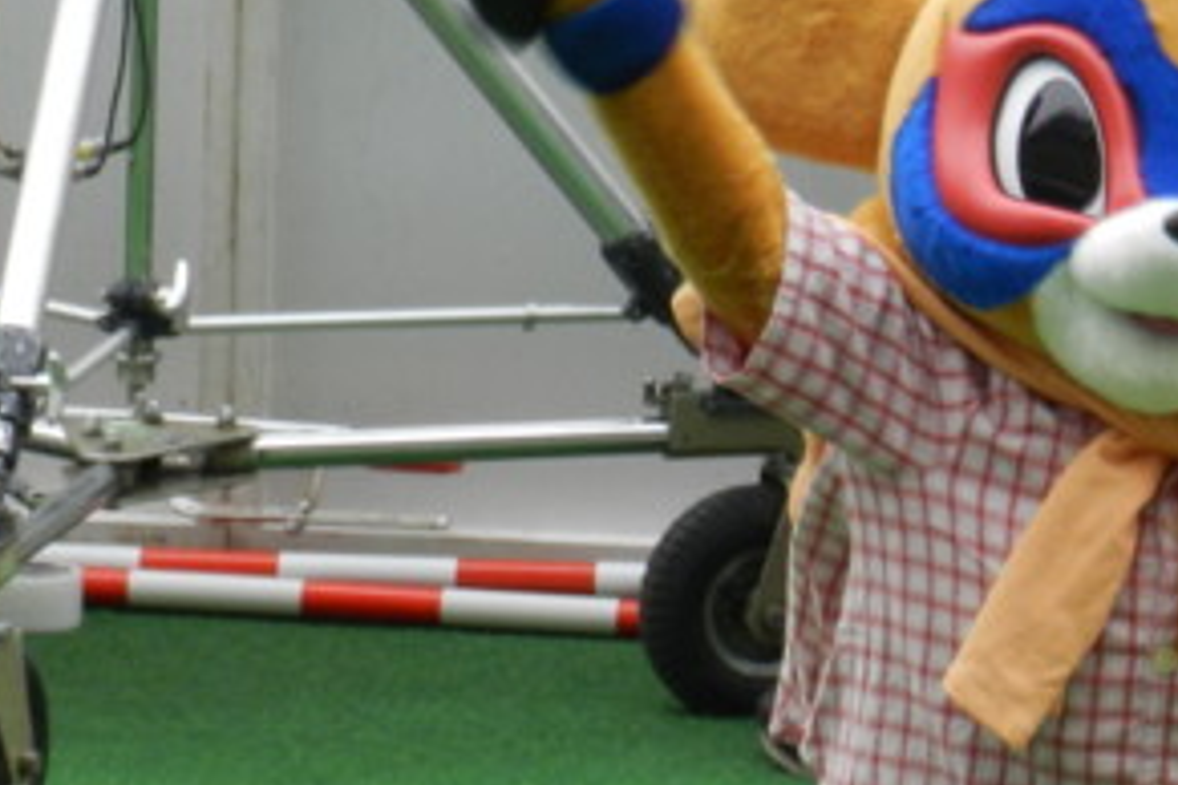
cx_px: 1364
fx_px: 37758
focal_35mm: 1154
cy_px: 643
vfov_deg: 1.2
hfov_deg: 1.8
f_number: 5.6
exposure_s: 1/100
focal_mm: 71.7
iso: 160
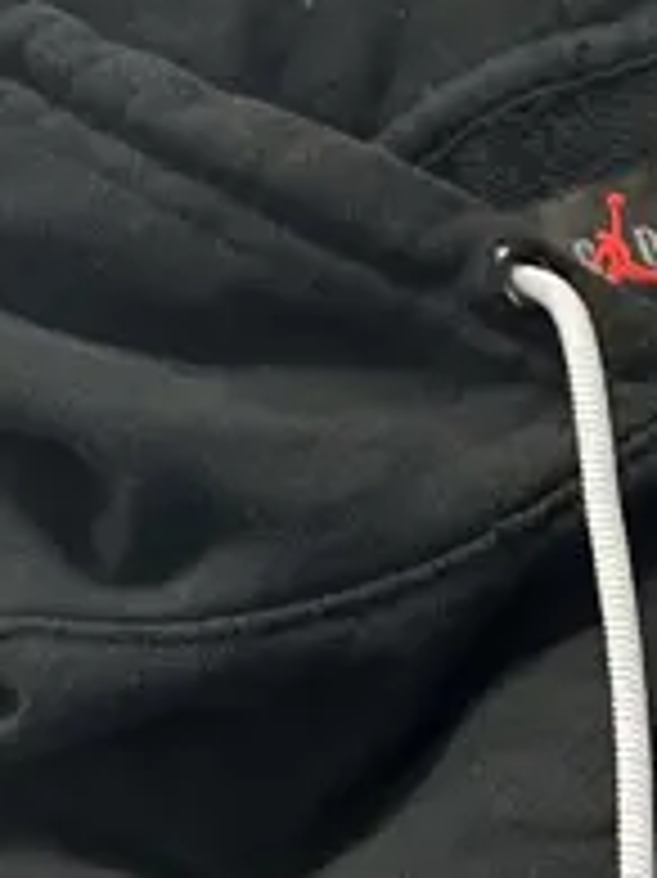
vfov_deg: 15.0
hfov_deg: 10.8
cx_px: 1260
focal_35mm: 126
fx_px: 3192
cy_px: 1139
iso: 160
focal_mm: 6.86
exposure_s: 1/50
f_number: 1.78
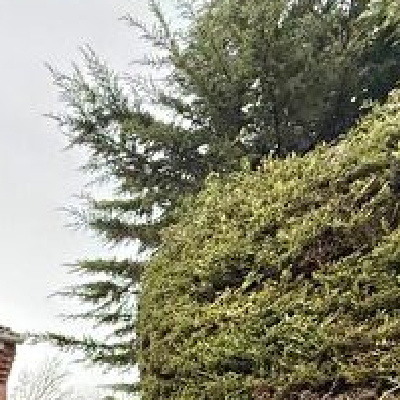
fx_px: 575
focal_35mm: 44
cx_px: -22
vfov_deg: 31.0
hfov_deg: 34.1
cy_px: 505
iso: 160
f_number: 2.2
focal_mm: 2.22
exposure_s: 1/99
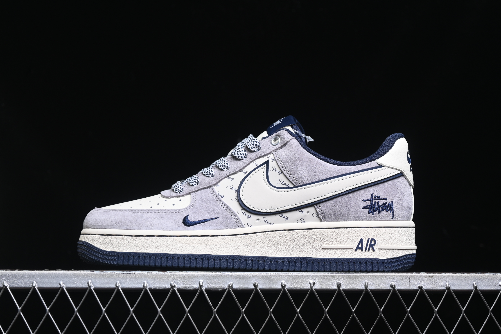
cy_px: 167
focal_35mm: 75
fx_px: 1044
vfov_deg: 18.2
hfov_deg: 27.0
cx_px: 250
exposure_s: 1/60
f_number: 6.3
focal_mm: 50
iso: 160
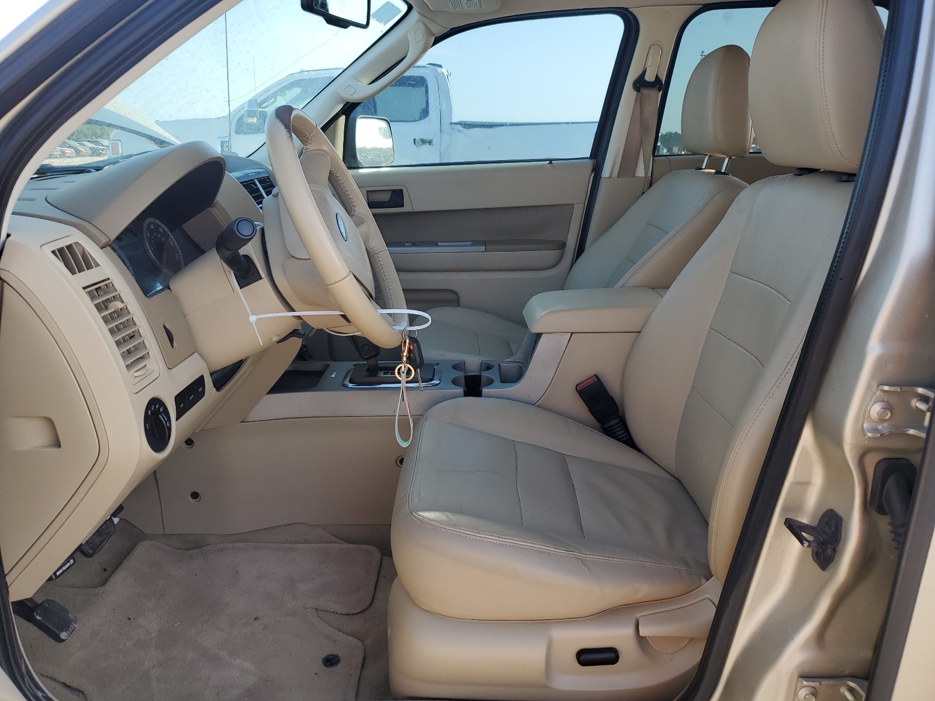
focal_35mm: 26
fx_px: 702
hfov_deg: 67.3
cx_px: 468
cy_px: 350
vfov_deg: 53.1
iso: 50
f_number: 1.5
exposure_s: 1/556
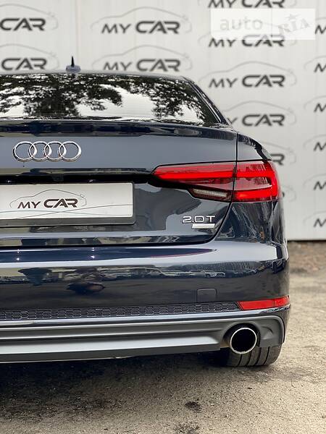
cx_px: 163
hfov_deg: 28.0
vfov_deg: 36.8
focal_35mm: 52
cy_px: 217
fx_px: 653
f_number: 2
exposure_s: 1/122
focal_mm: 6
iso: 25
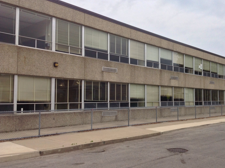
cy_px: 87
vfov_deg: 35.0
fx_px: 266
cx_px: 126
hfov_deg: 45.7
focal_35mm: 41
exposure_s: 1/1374
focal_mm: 4.28
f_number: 2.4
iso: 50
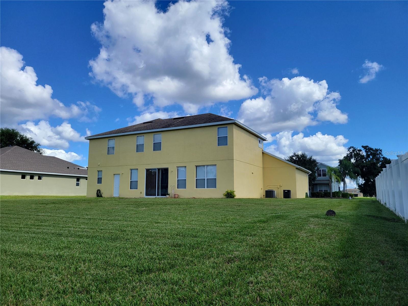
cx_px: 204
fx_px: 306
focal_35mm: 26
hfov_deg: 67.3
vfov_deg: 53.1
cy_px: 153
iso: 40
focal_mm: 5.4
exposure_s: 1/2586
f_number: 1.8
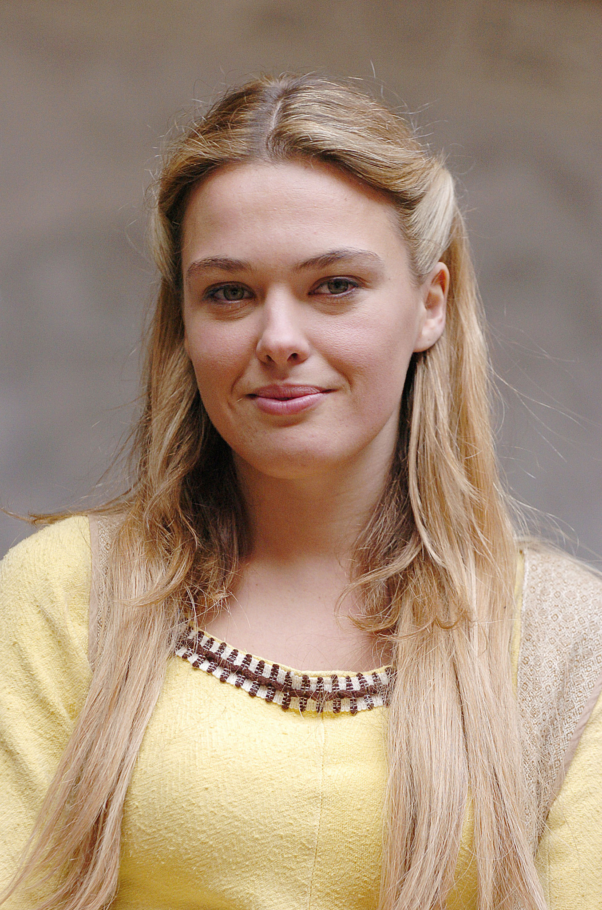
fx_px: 6048
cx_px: 301
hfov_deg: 5.7
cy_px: 455
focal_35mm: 240
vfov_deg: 8.6
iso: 400
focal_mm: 160
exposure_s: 1/250
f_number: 4
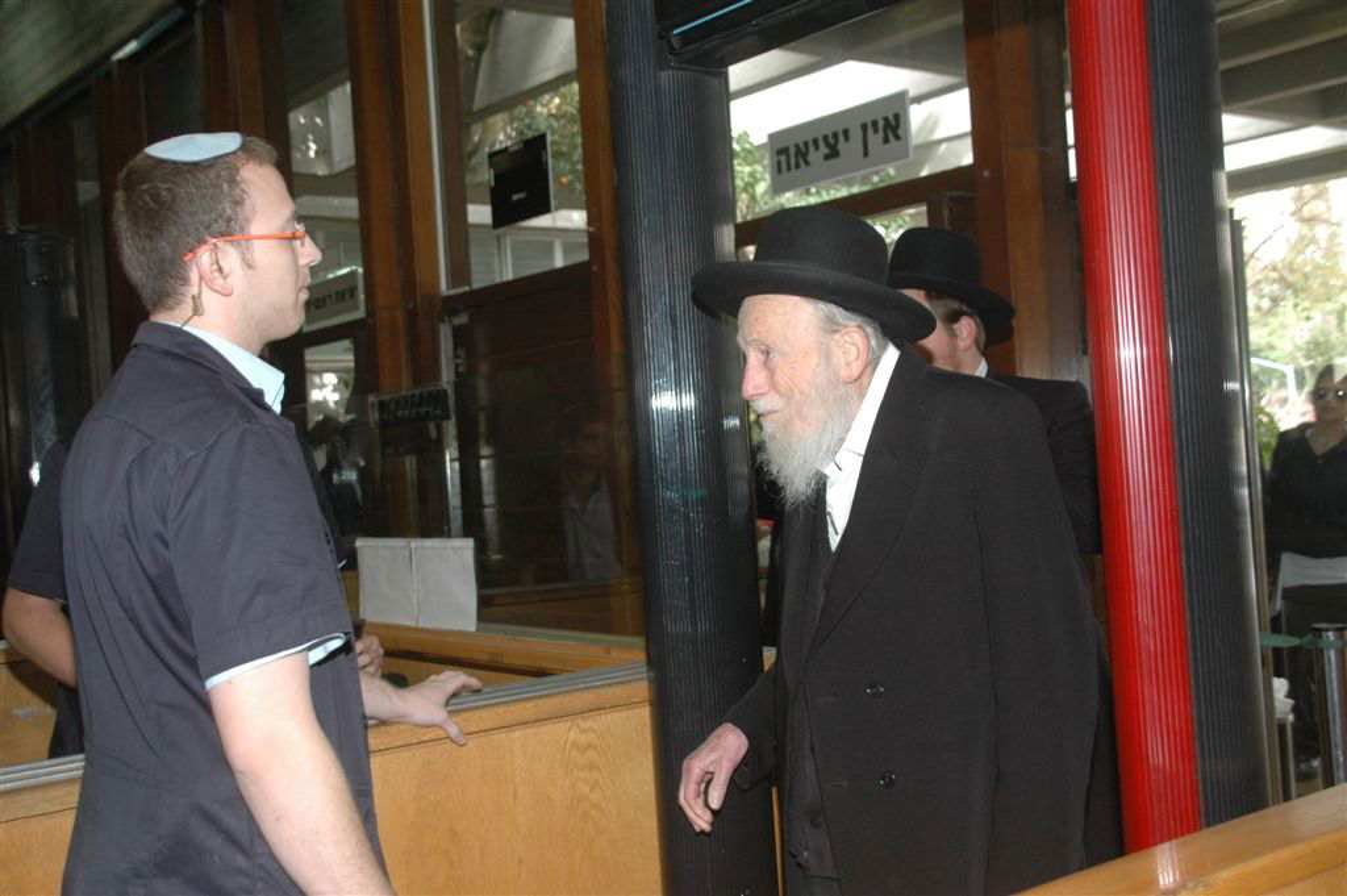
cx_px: 674
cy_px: 448
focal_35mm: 39
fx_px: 1458
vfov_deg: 34.2
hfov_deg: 49.6
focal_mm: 26
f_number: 5
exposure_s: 1/60
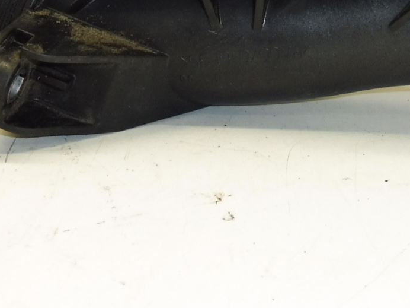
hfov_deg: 27.1
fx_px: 841
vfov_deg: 18.8
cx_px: 305
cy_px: -124
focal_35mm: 71
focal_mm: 4.3
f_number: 3.5
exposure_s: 1/60
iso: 200
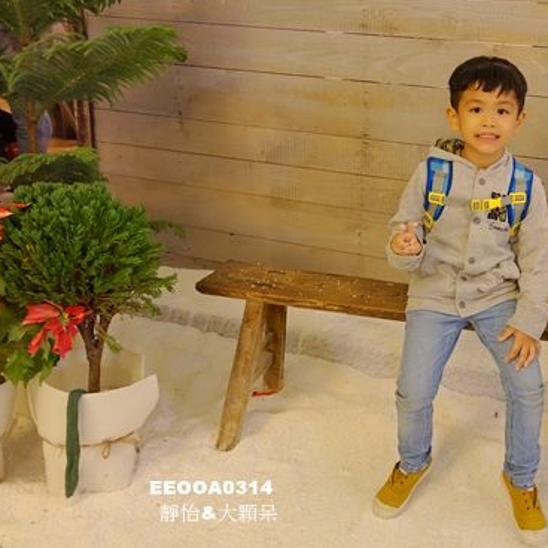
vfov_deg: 45.9
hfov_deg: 44.1
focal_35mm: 36
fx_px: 645
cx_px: 427
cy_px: 235
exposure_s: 1/25
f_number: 1.8
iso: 800
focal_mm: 8.8
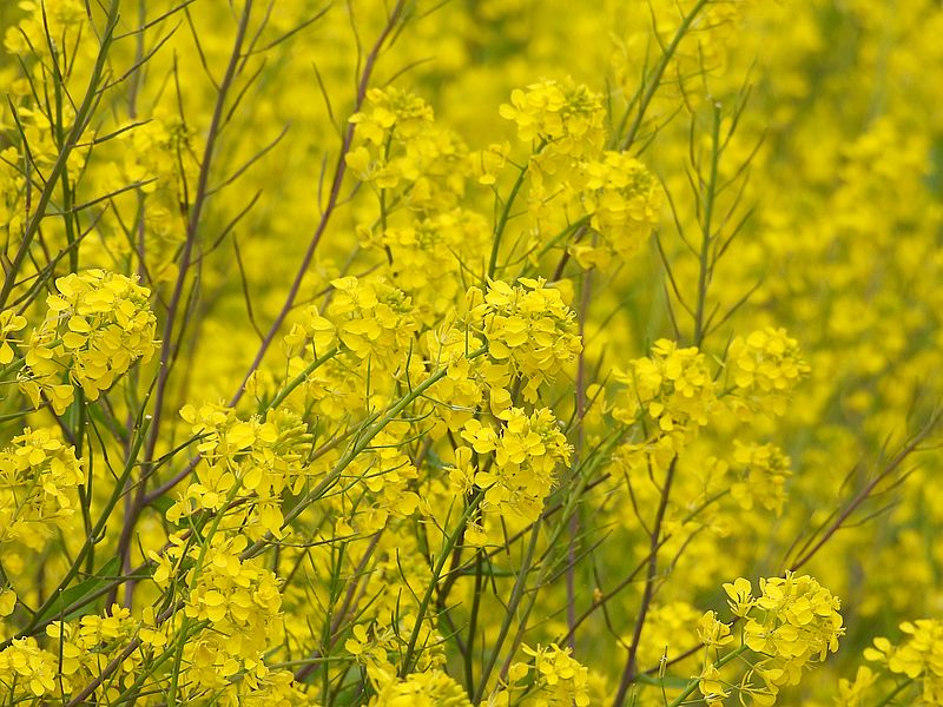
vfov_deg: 3.0
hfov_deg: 4.0
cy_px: 354
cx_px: 472
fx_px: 13621
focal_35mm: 500
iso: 100
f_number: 5
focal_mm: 89.2
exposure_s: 1/640
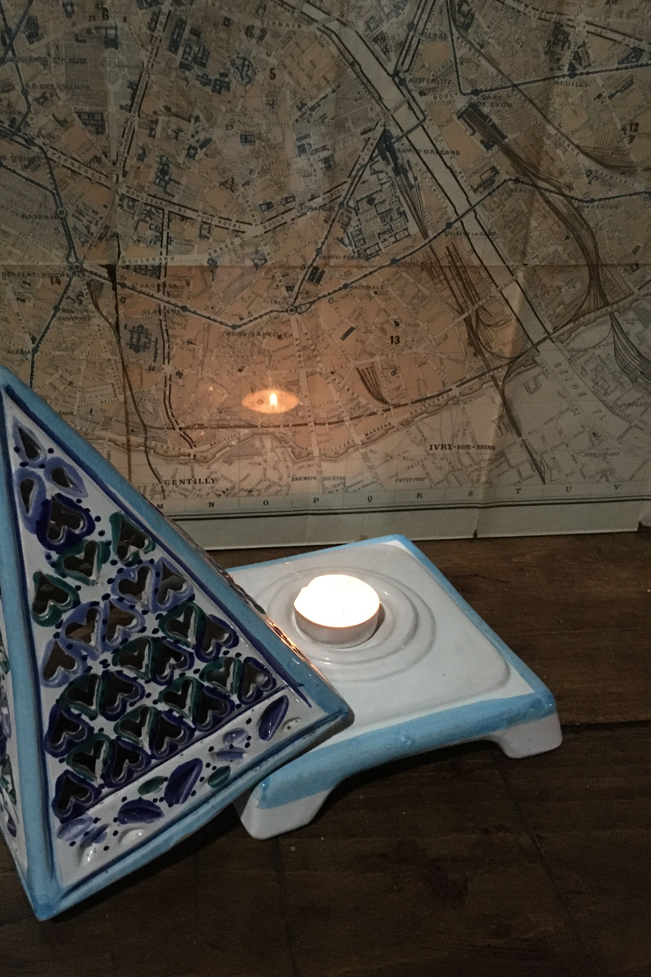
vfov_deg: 60.3
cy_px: 495
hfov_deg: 42.2
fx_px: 841
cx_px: 279
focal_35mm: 31
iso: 800
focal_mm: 4.15
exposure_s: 1/17
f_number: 2.2
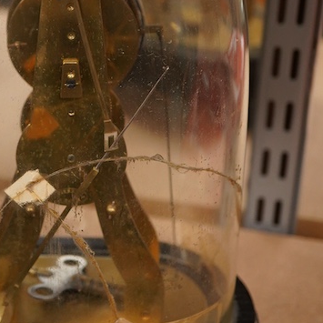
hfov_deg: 17.8
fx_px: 1024
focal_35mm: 97
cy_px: 126
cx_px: 65
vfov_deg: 17.9
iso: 1250
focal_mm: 30
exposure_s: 1/125
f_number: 5.6
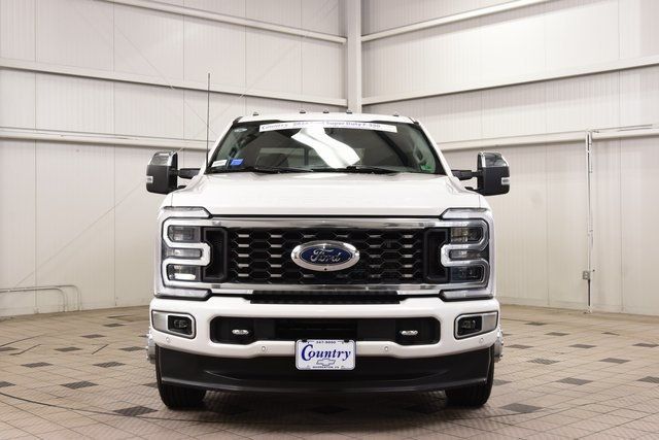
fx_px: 879
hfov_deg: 41.1
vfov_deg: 28.1
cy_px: 220
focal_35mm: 48
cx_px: 330
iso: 1100
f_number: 8
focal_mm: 32
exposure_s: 1/60
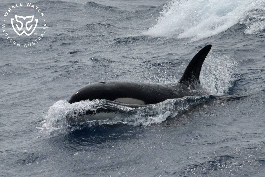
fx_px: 1545
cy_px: 88
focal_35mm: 210
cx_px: 132
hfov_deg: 9.8
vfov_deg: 6.5
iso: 500
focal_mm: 210
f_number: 5.3
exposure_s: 1/8000
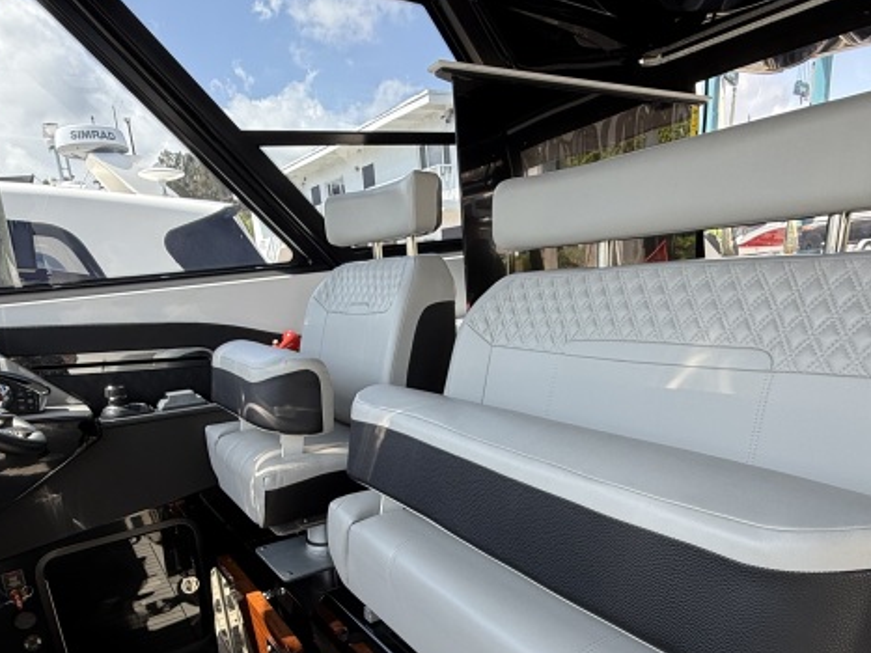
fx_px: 604
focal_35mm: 24
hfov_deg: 71.6
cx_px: 423
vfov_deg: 55.1
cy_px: 457
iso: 50
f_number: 2.2
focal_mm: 2.22
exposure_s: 1/234
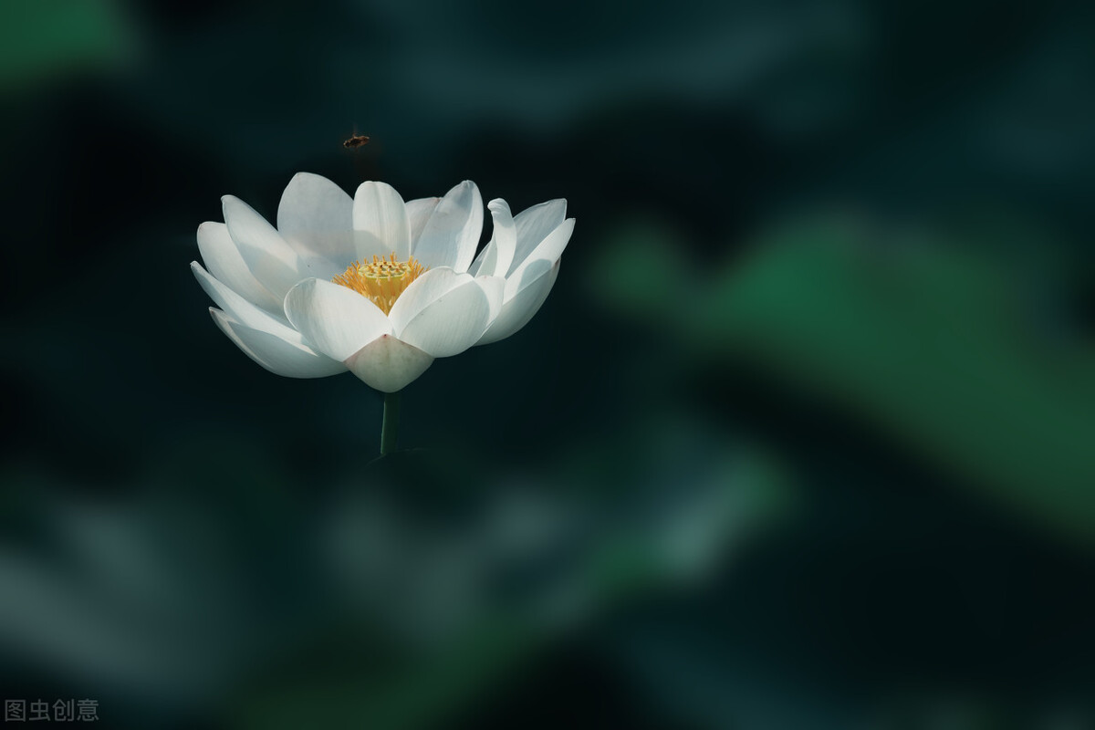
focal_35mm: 214
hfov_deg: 9.6
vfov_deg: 6.4
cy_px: 365
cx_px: 548
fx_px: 6509
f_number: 4
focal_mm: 78.39
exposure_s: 1/2000
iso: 200
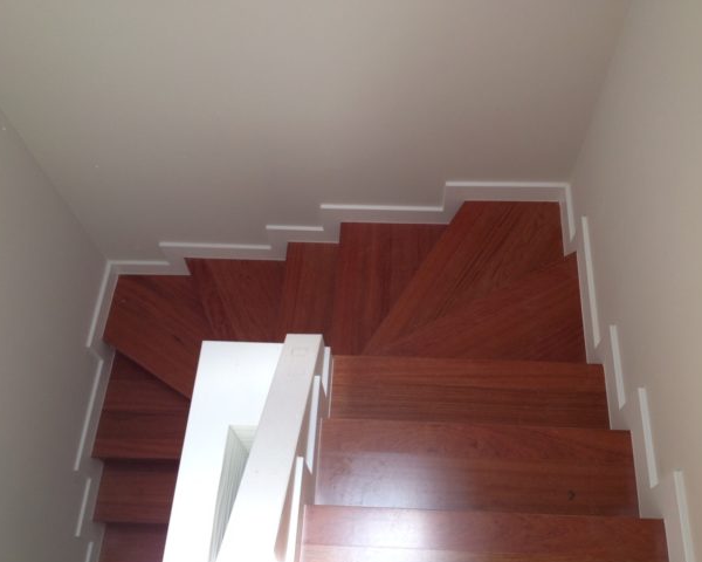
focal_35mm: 37
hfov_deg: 49.1
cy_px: 285
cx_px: 367
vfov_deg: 40.1
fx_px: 769
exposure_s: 1/120
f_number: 2.4
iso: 50
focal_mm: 4.28
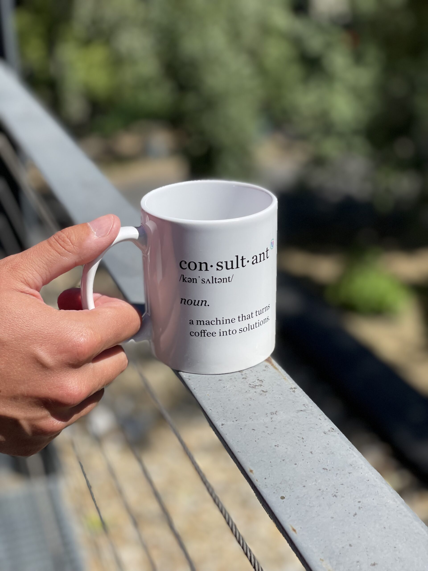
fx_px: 857
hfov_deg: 28.0
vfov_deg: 36.8
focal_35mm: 52
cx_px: 214
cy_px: 286
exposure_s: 1/2179
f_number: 2
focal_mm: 6
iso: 32
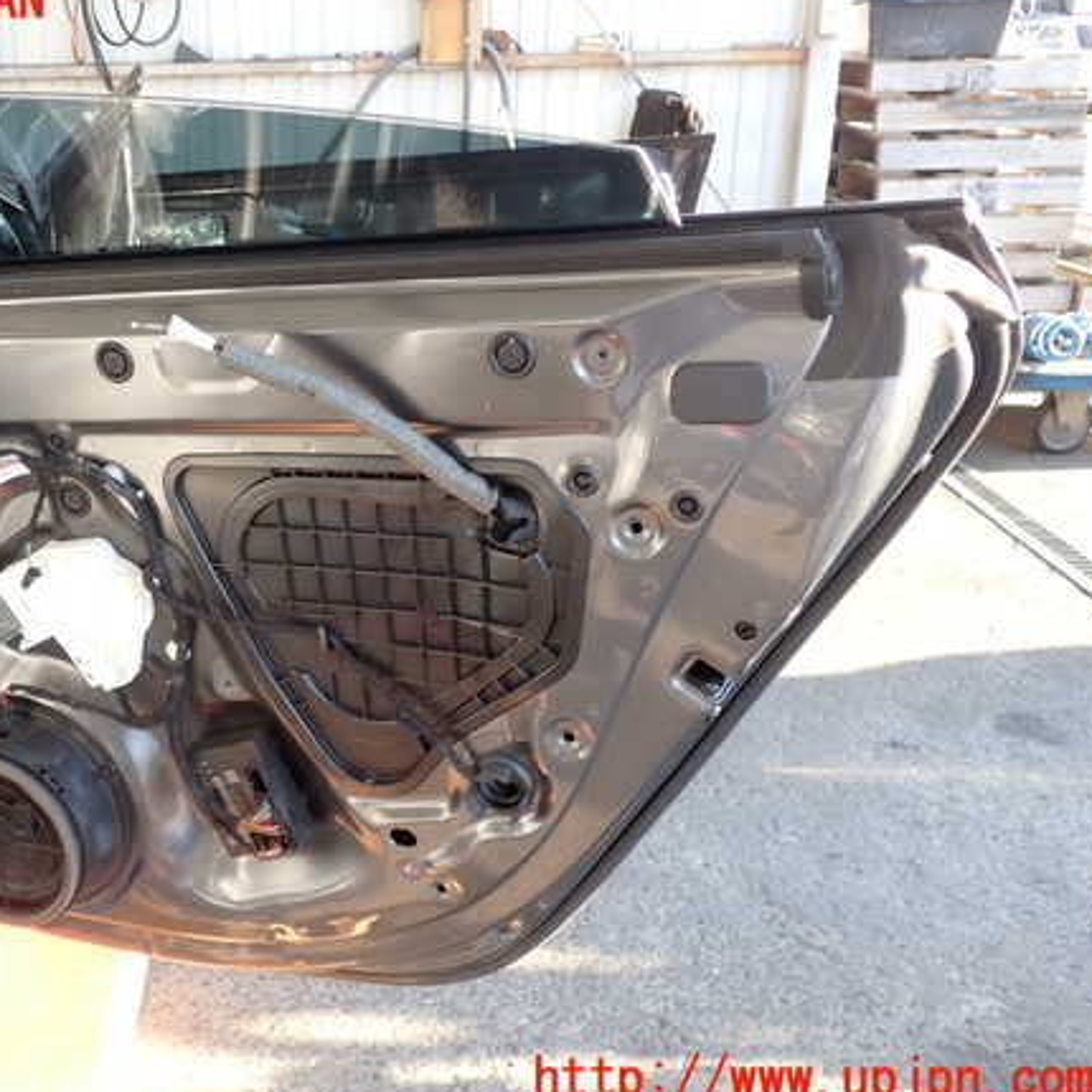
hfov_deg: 44.1
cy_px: 541
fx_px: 1321
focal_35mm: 37
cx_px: 345
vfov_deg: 44.9
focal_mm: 5.4
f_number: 2.3
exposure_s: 1/60
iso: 100
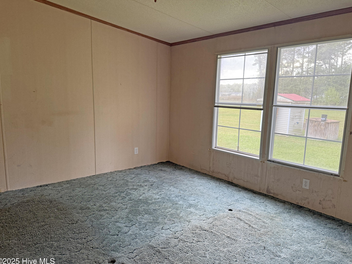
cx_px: 179
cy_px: 136
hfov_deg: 69.4
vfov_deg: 54.9
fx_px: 254
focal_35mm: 25
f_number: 1.78
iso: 200
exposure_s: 1/121
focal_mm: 6.76
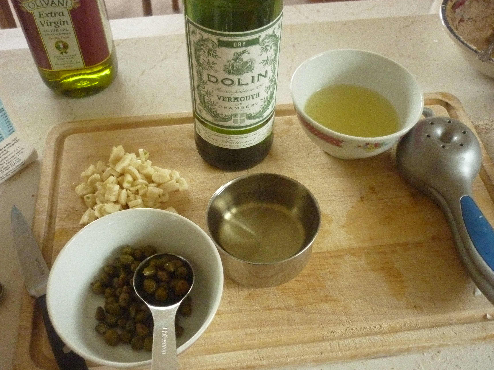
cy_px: 190
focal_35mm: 35
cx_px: 243
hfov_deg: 52.6
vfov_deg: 40.7
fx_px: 499
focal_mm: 5.5
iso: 800
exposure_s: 1/60
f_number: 2.8
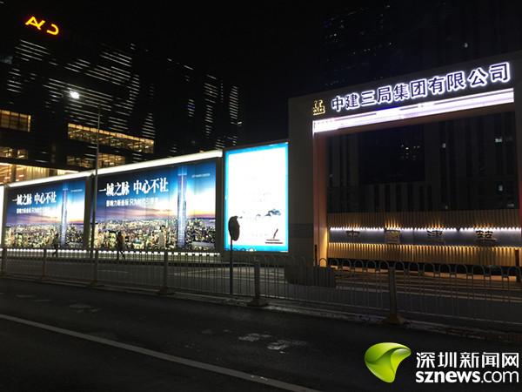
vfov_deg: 48.2
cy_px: 196
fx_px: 437
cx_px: 261
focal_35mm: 29
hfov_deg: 61.7
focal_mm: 4.15
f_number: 2.2
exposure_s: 1/17
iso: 50
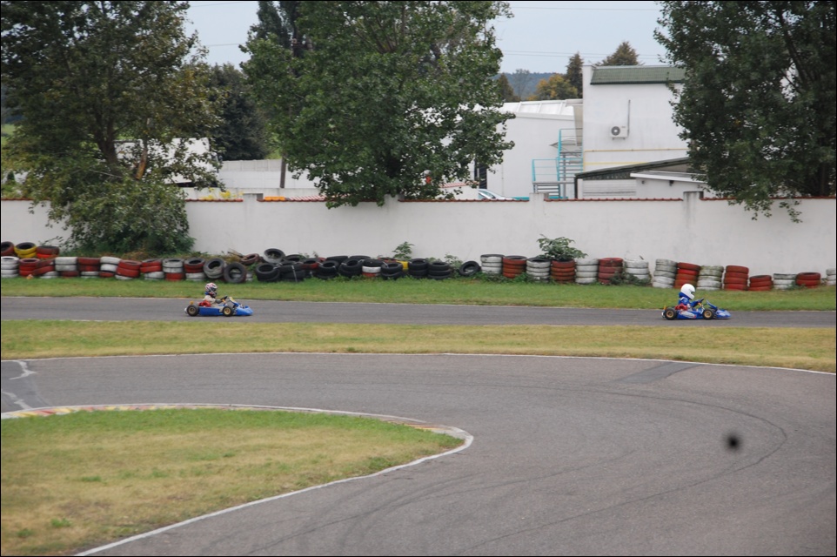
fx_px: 3833
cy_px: 278
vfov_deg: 8.3
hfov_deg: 12.5
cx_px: 418
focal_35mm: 165
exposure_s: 1/250
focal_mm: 110
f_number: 5.6
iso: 400
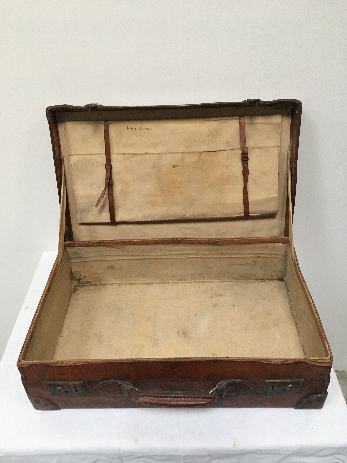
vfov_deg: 61.7
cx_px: 174
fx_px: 388
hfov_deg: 48.2
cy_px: 232
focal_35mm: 29
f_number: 2.2
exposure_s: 1/33
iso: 200
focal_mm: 4.15
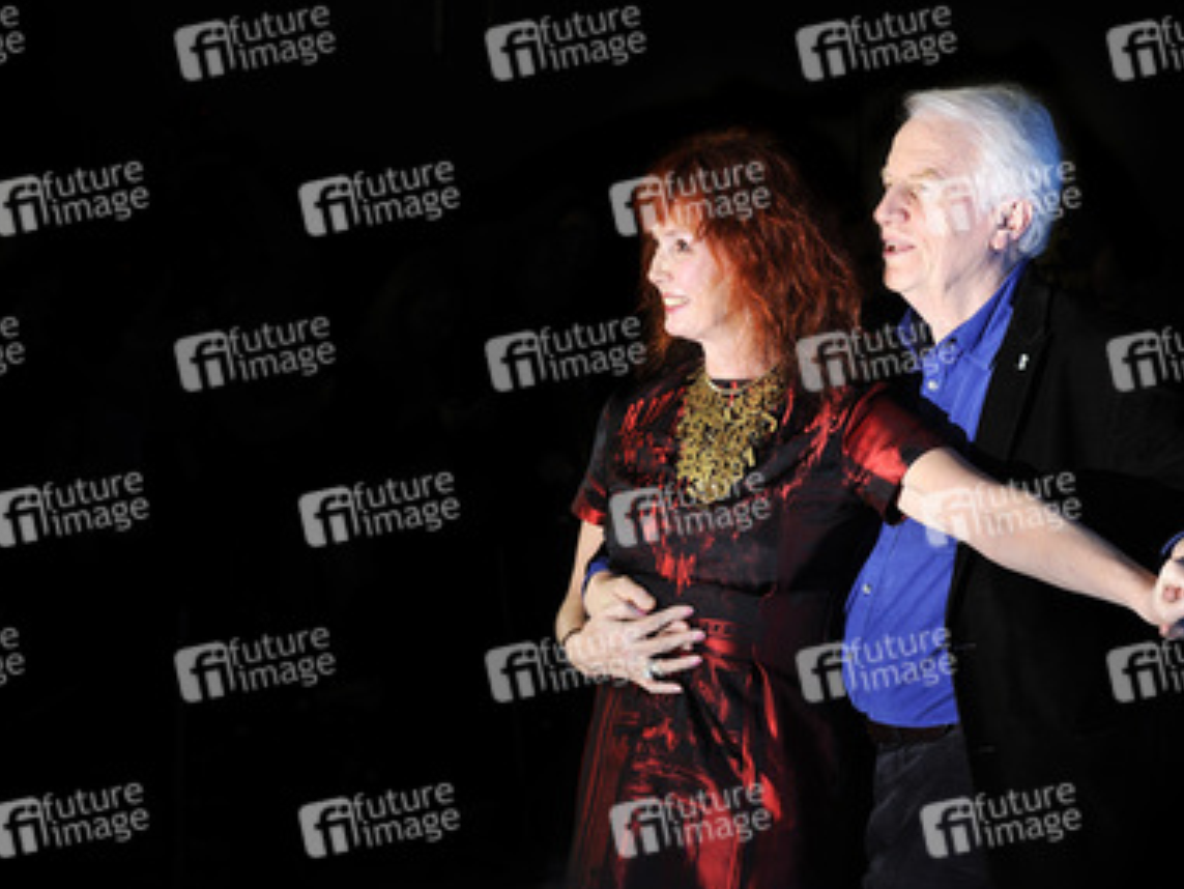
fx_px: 3114
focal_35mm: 91
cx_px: 608
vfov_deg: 16.2
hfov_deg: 21.5
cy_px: 432
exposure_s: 1/200
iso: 400
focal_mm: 80
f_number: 7.1
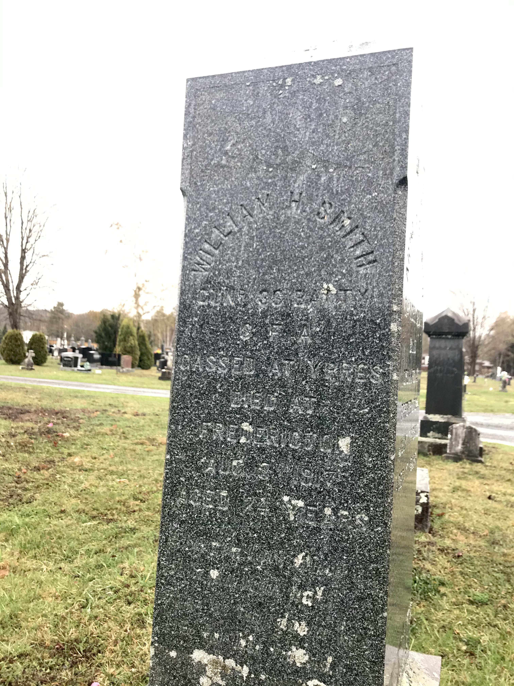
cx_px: 257
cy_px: 343
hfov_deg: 49.7
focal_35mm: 28
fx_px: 554
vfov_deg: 63.4
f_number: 1.8
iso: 32
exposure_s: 1/120
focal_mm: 3.99
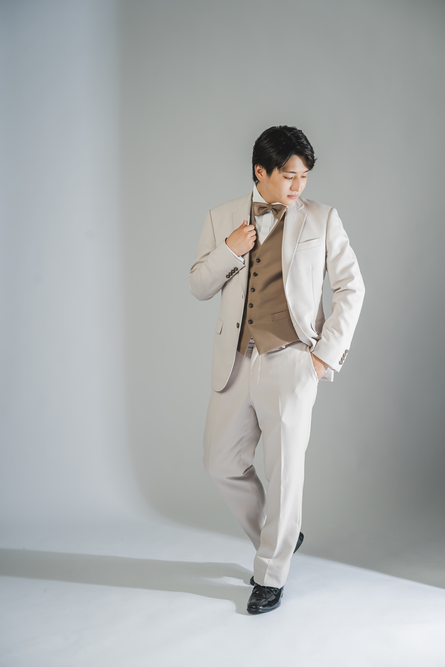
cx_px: 222
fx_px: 1020
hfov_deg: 24.6
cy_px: 334
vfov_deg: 36.2
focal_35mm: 55
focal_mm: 55
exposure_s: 1/125
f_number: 6.3
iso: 200
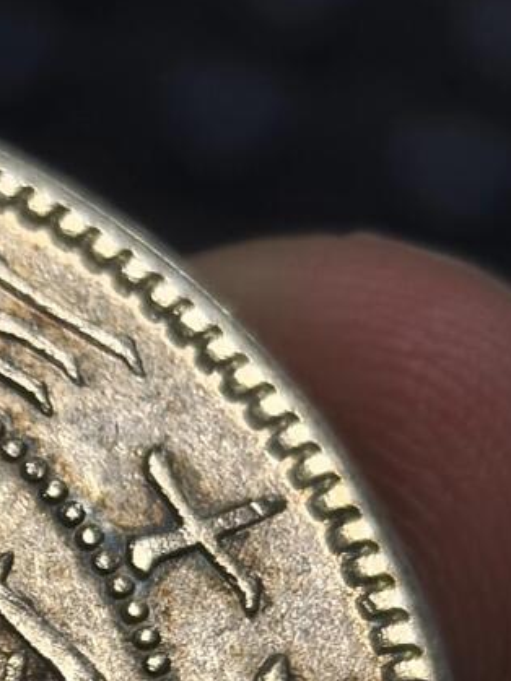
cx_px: -426
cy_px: 871
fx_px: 4569
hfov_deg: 6.3
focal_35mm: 232
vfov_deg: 8.4
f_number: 2
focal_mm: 6.98
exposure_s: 1/100
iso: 50
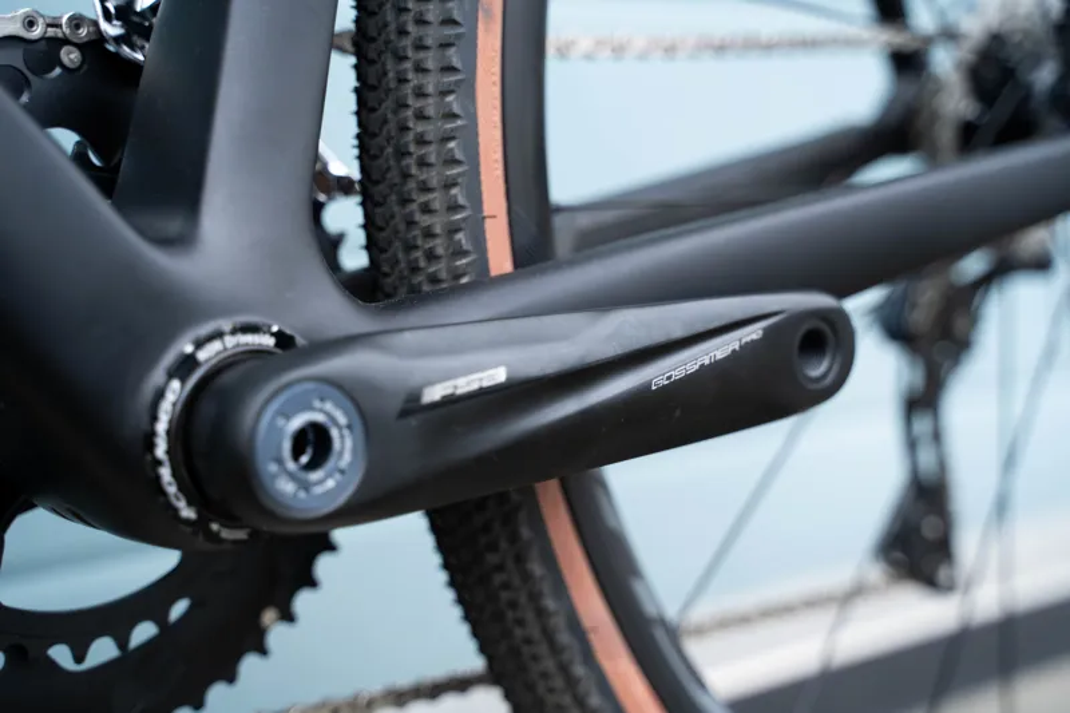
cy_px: 356
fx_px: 1634
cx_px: 535
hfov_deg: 36.3
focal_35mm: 55
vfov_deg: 24.6
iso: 500
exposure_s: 1/400
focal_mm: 55
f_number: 3.5
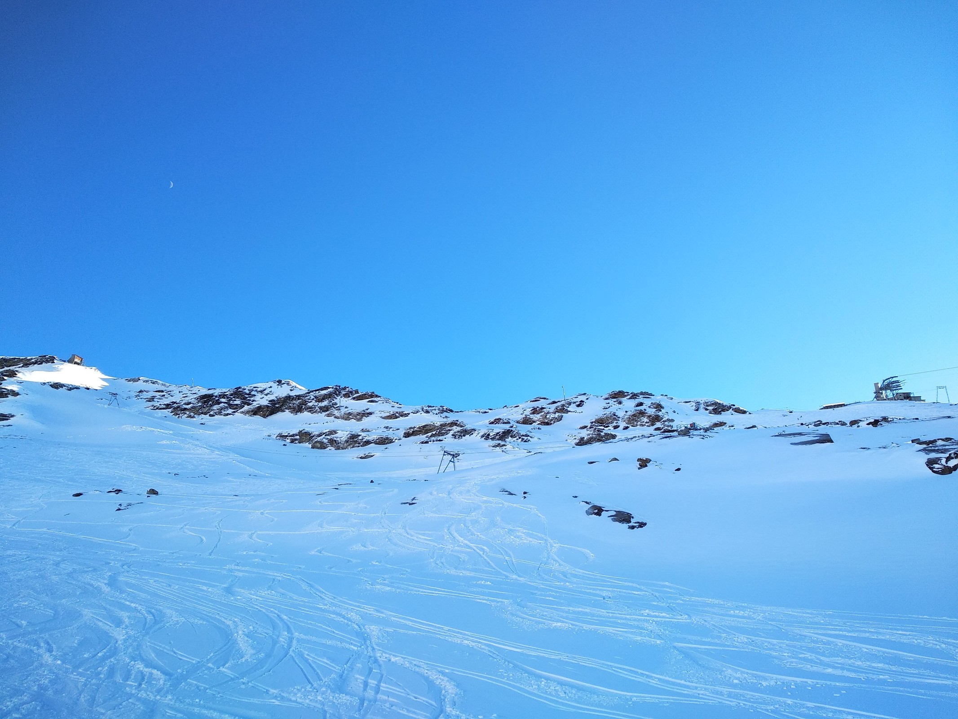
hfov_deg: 67.3
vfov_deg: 53.1
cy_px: 360
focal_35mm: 26
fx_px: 720
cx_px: 479
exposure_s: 1/600
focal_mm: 3.81
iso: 100
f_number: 2.2
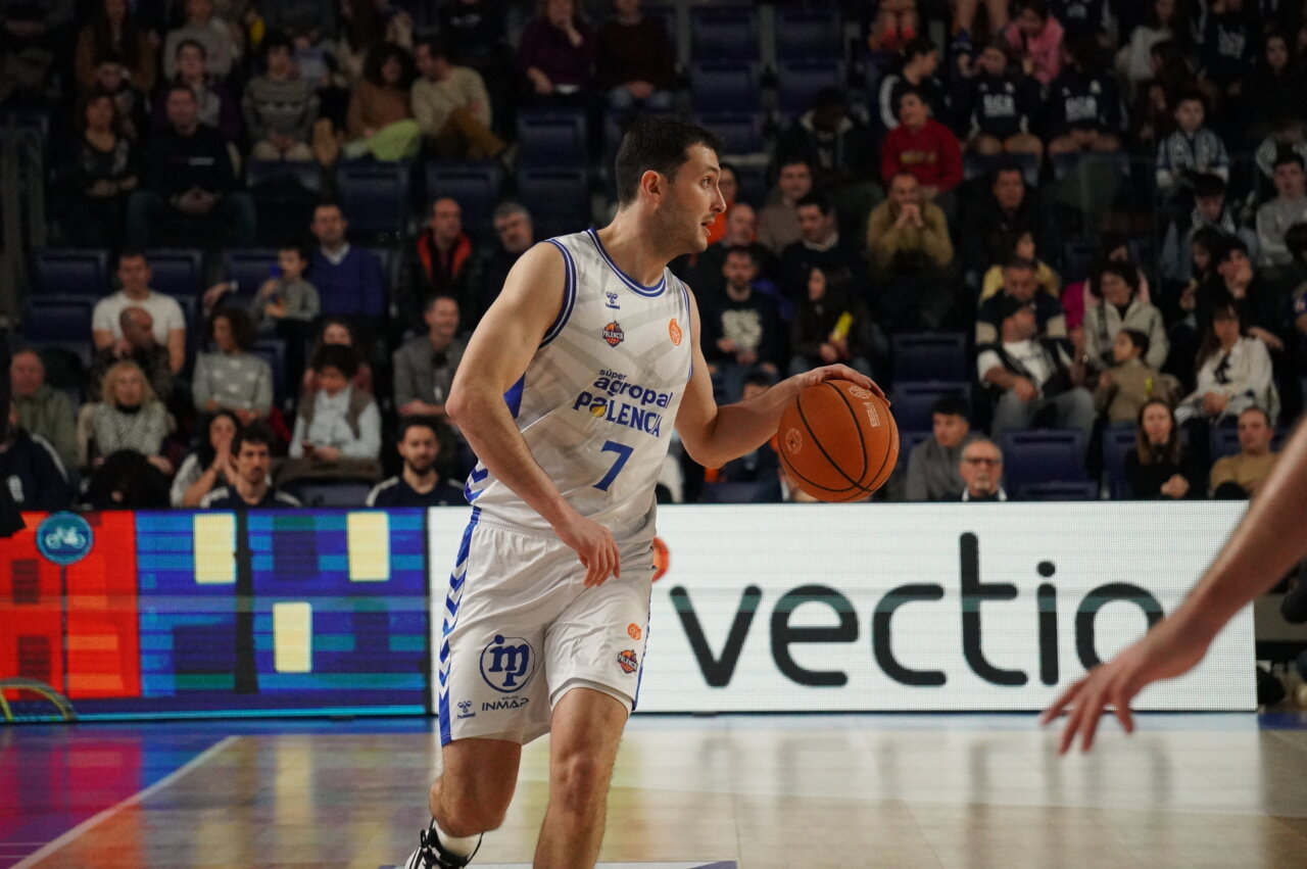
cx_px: 654
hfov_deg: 10.1
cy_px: 434
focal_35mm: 204
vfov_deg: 6.7
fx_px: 7400
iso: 6400
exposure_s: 1/1250
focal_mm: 136
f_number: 5.6
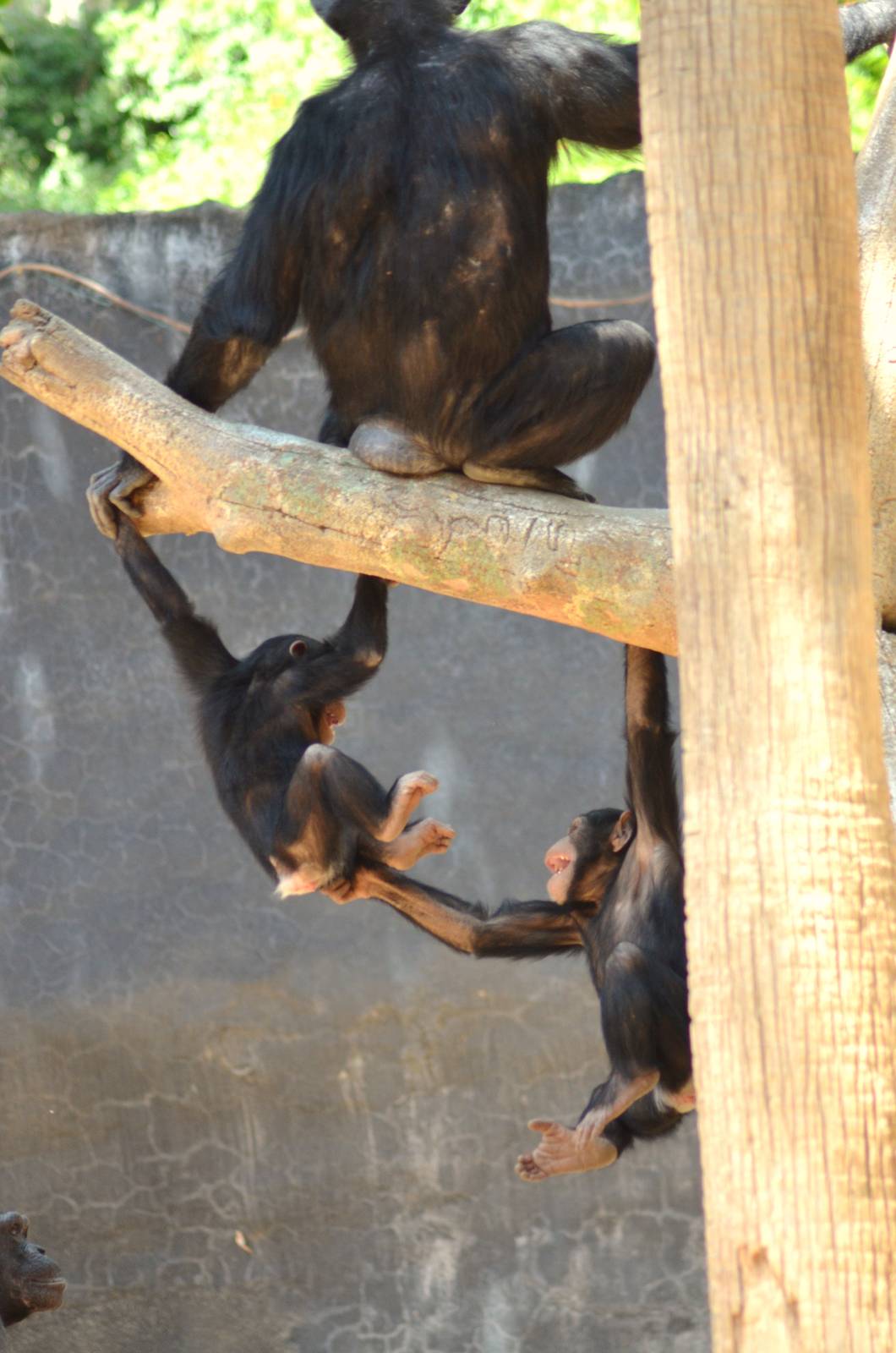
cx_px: 448
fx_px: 9280
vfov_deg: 8.3
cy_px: 676
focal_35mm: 248
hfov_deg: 5.5
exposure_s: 1/500
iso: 800
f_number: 4.5
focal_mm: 165
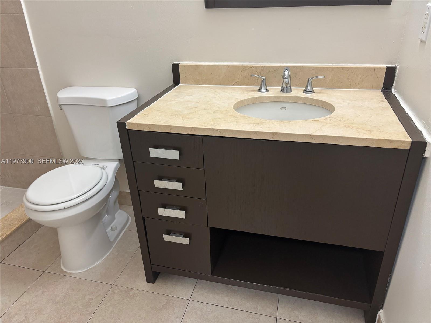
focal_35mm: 26
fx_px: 324
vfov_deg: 53.1
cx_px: 216
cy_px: 162
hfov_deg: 67.3
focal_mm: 5.96
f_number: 1.6
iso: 125
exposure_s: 1/60
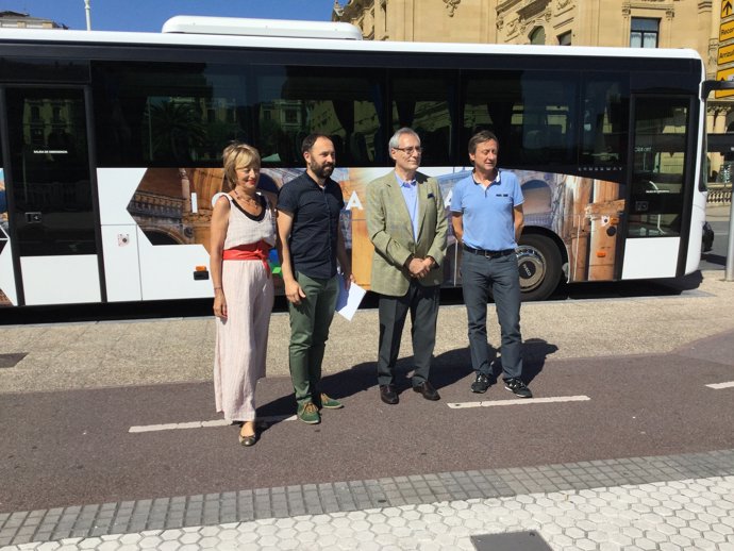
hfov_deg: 58.3
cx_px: 367
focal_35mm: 31
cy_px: 276
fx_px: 658
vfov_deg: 45.5
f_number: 2.4
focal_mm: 3.3
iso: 25
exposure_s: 1/2146
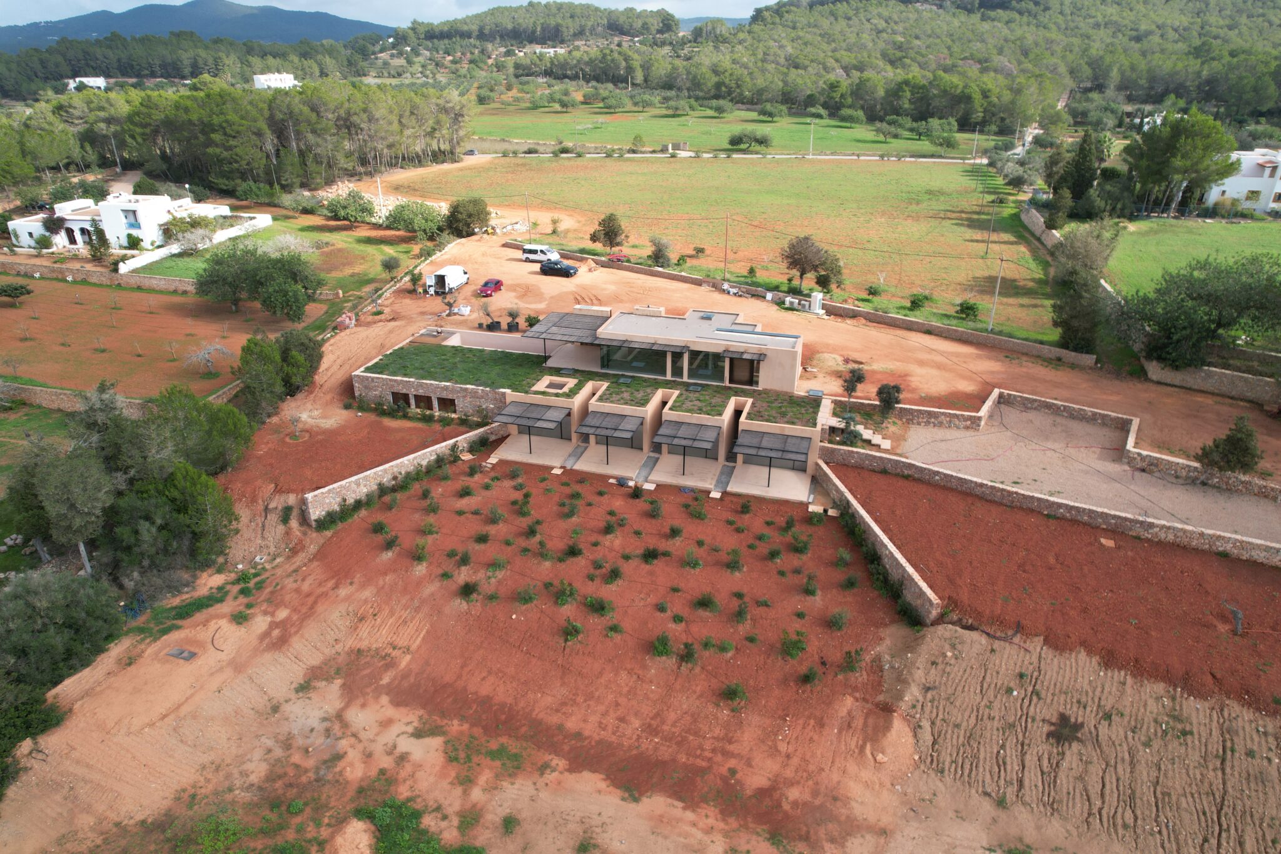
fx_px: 783
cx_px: 640
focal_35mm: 22
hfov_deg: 78.6
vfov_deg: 57.2
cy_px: 427
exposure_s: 1/800
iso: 100
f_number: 2.8
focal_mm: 8.38
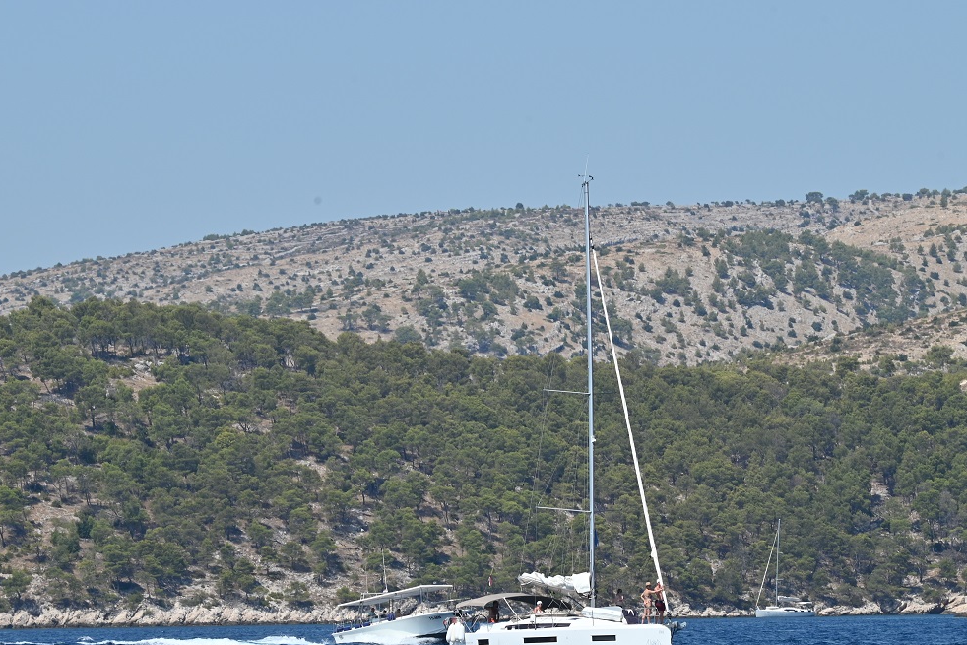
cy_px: 398
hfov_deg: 6.9
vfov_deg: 4.6
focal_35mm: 298
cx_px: 540
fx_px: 8005
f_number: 16
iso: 140
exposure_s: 1/200
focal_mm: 195
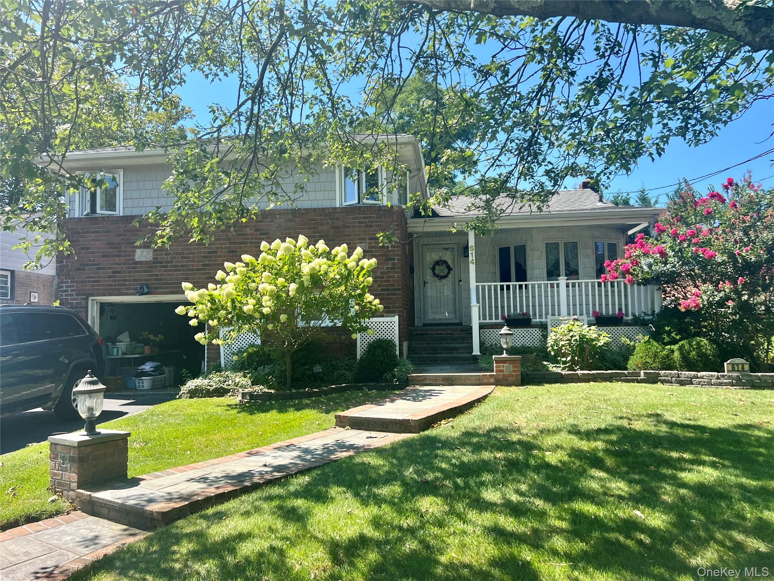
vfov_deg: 53.1
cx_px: 387
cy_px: 290
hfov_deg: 67.3
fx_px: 581
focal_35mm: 26
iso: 50
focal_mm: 5.7
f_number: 1.5
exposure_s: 1/1621
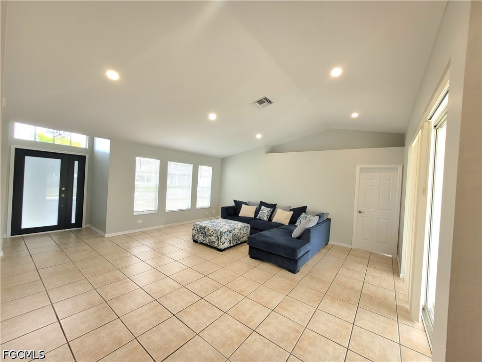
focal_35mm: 13
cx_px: 241
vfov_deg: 89.9
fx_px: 181
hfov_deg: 106.2
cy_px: 181
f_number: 2.2
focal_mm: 1.74
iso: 50
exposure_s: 1/60.2
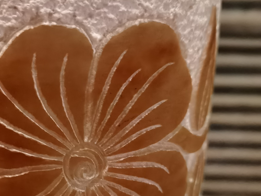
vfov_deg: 28.2
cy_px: 143
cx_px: 98
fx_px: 385
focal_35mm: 51
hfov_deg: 37.3
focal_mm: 6.71
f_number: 1.9
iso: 2000
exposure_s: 1/50
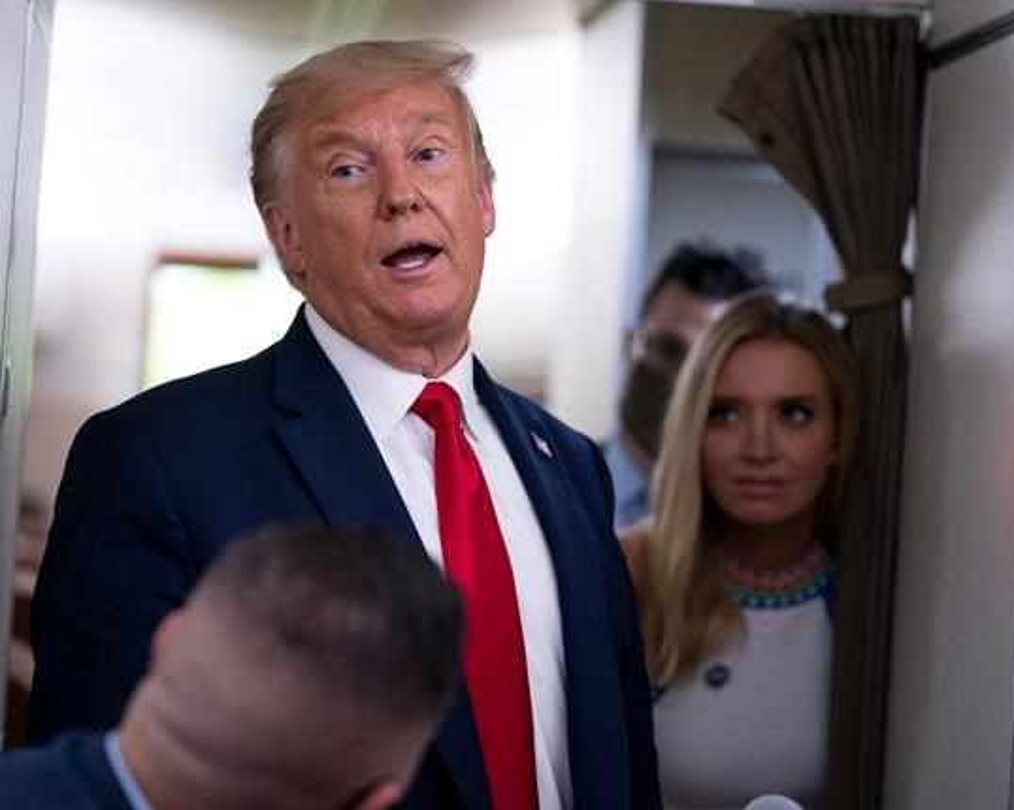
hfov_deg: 16.3
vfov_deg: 13.1
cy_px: 406
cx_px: 462
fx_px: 3540
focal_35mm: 118
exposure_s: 1/100
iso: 4000
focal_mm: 104
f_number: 2.8
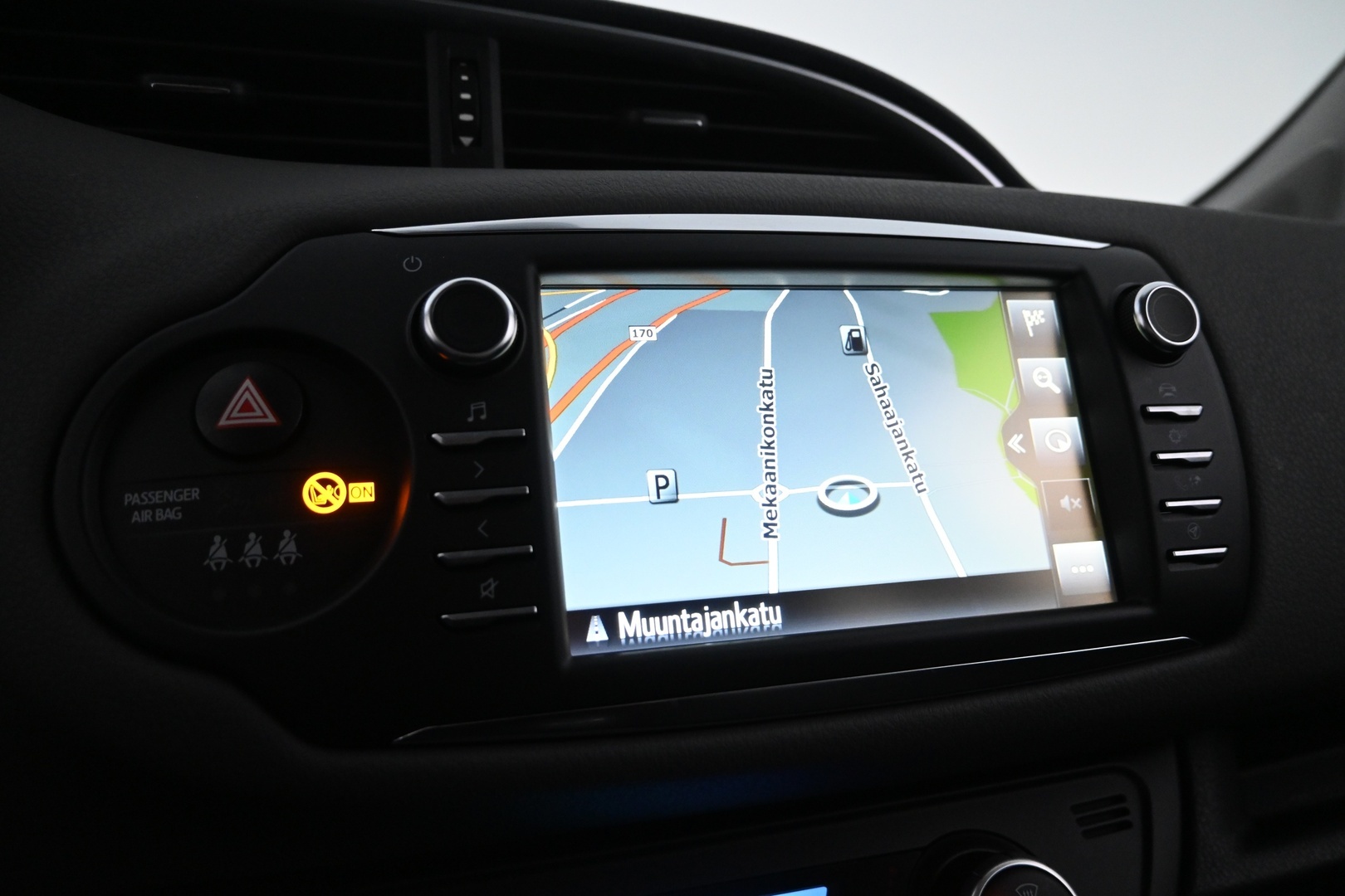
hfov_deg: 70.4
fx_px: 953
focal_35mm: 26
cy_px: 448
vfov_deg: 50.4
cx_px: 672
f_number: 3.5
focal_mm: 17
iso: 2500
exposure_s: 1/100
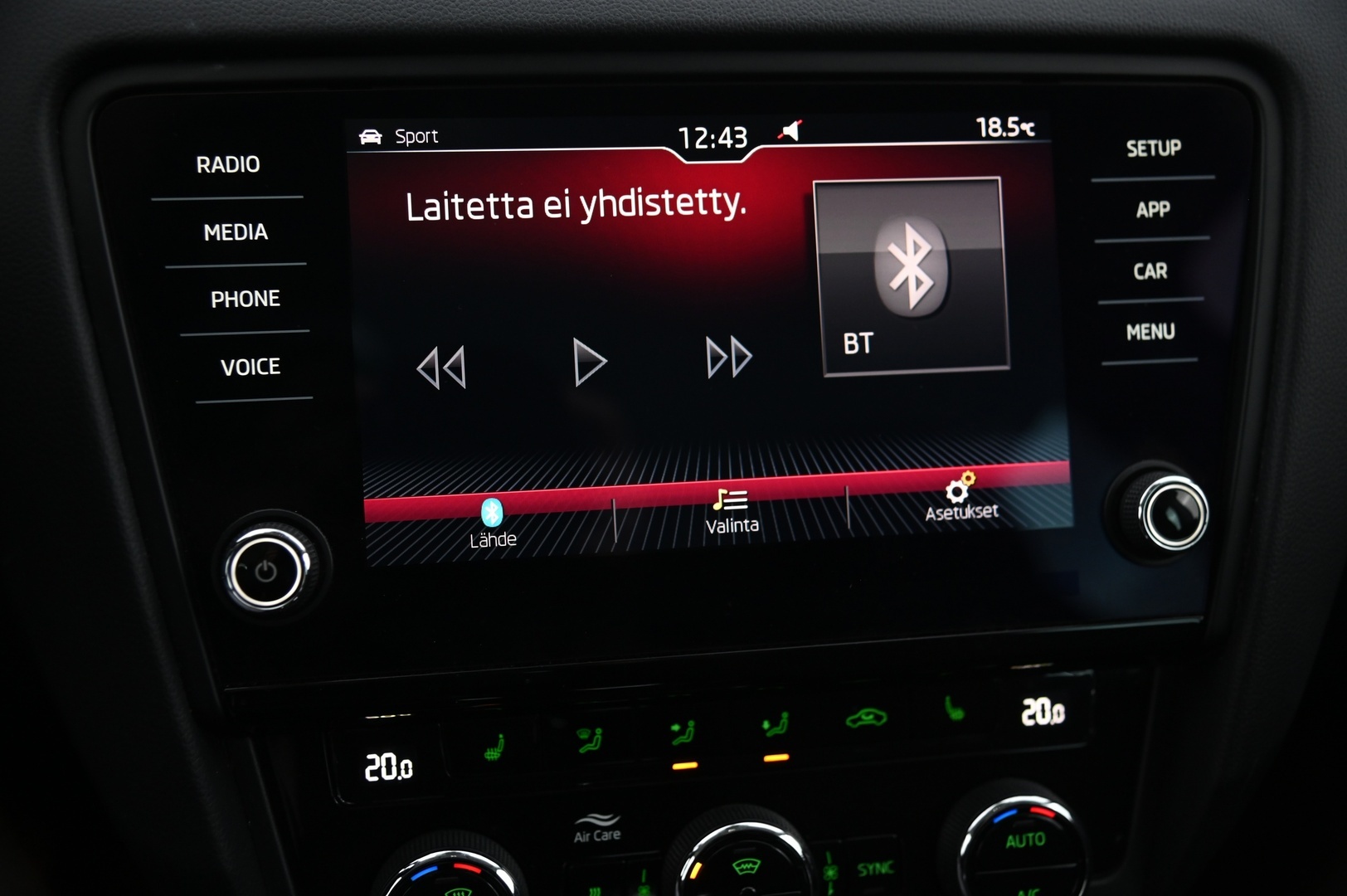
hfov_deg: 48.5
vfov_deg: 33.3
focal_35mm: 40
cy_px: 448
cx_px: 674
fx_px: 1495
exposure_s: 1/20
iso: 2000
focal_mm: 40
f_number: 4
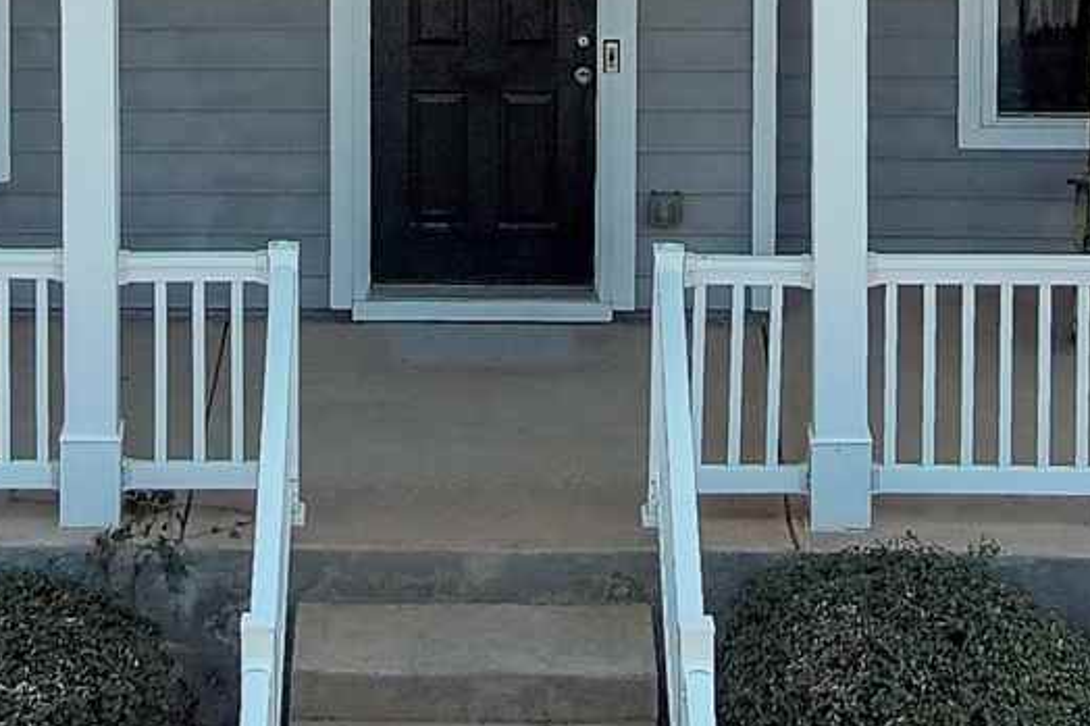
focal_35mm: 170
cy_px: -560
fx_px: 5145
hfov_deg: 12.1
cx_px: 468
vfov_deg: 7.8
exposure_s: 1/25
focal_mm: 10.57
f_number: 2.8
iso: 100
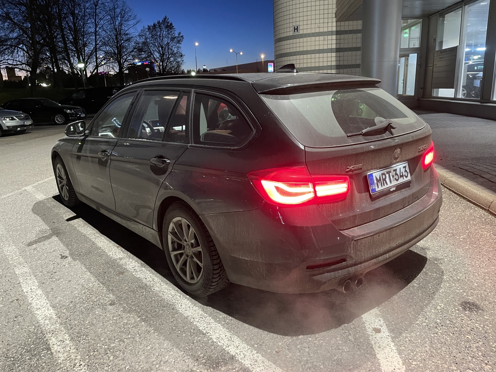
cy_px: 186
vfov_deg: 53.1
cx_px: 248
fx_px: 373
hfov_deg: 67.3
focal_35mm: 26
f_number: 1.6
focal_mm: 4.2
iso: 400
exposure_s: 1/33
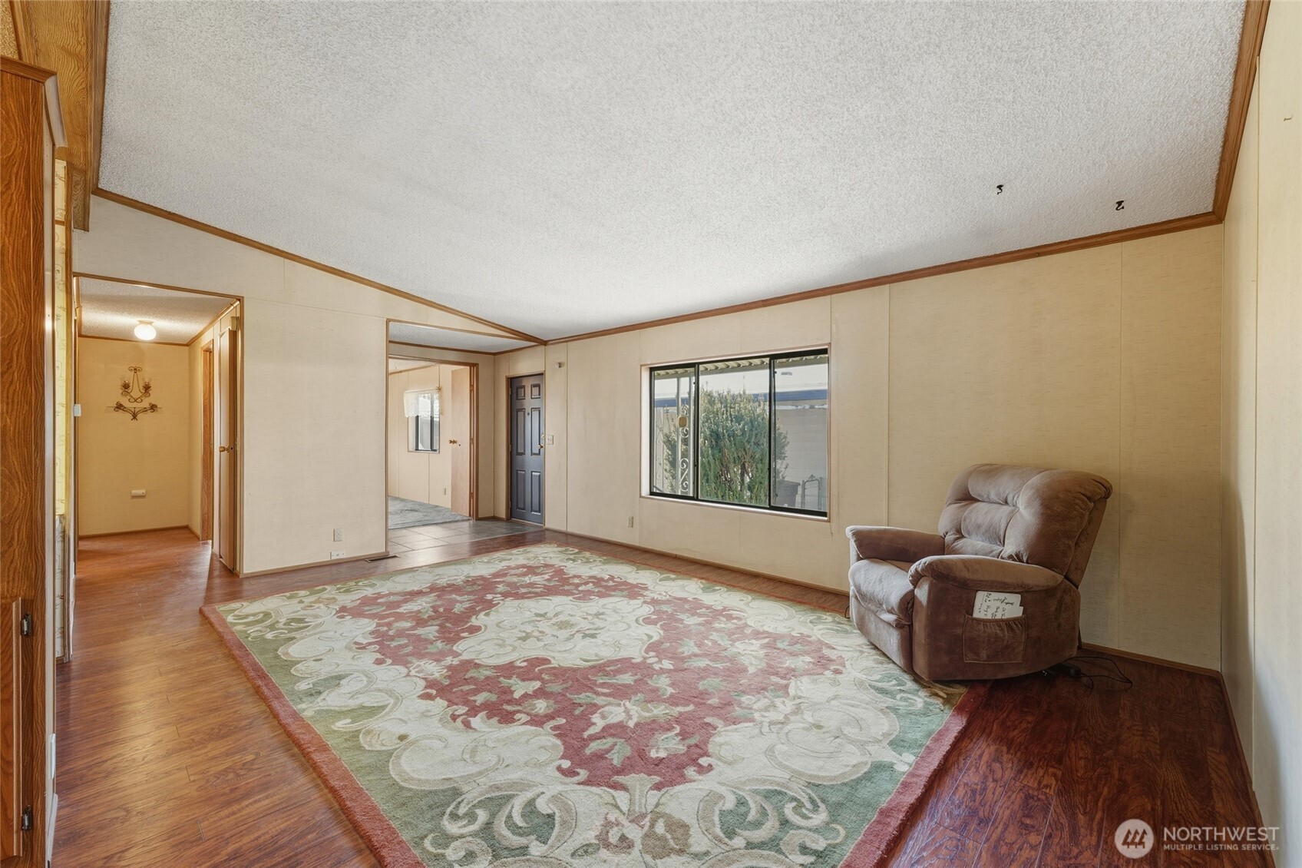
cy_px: 434
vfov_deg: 81.2
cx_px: 651
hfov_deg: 104.3
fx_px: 506
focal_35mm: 14
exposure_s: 1/80
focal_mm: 14
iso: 400
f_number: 9
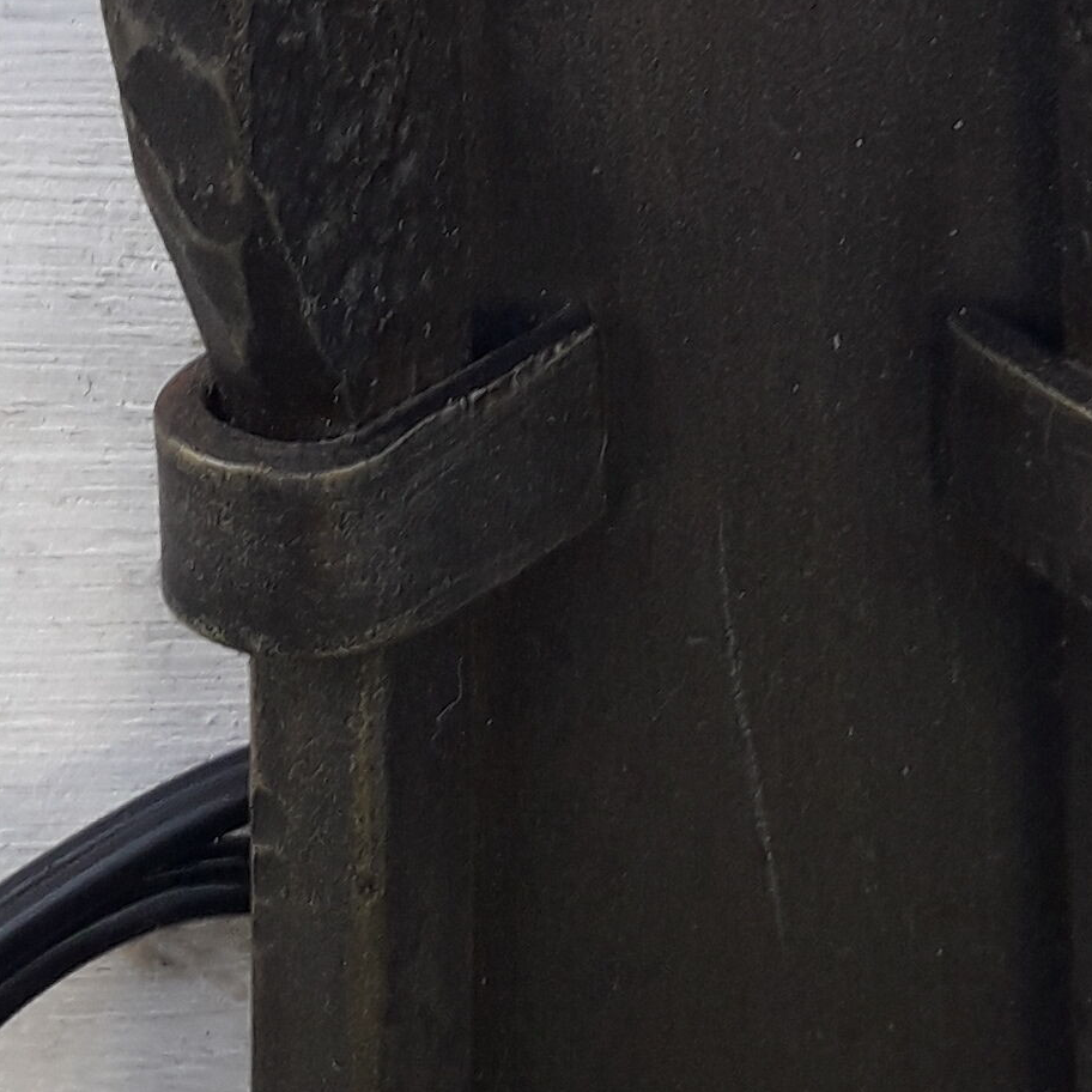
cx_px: 642
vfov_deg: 13.3
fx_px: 3997
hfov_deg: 15.5
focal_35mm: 112
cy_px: -1117
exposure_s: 1/111
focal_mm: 3.7
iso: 40
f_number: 1.9
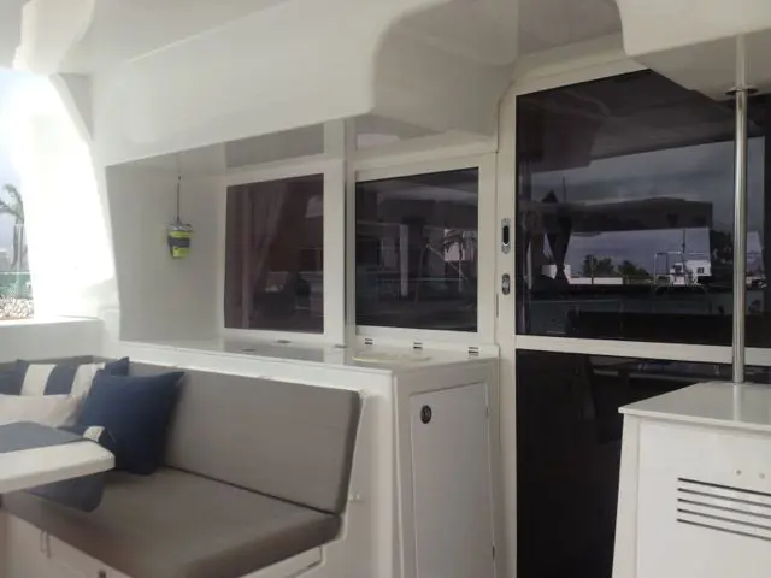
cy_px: 289
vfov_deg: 40.7
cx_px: 386
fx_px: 780
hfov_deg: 52.6
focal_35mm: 35
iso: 50
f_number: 2.4
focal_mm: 4.28
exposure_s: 1/1314
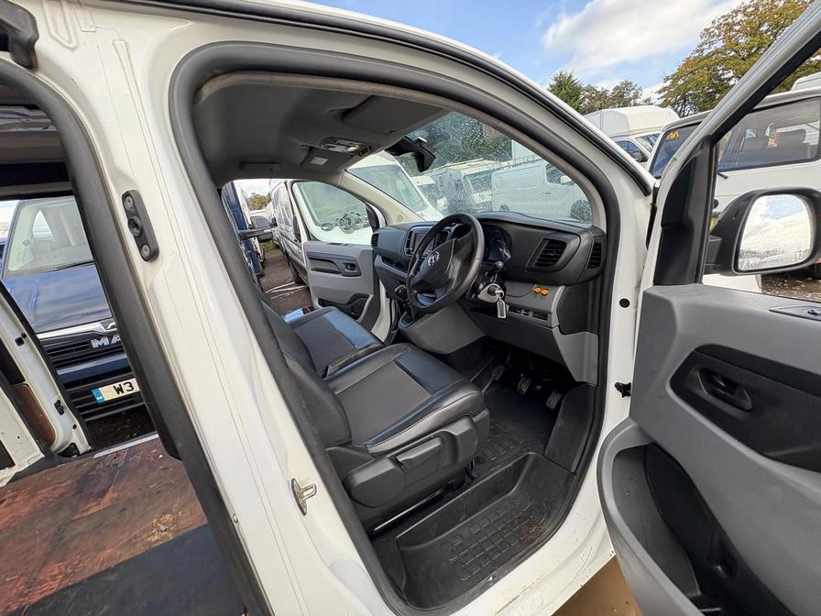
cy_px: 308
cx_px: 410
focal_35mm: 14
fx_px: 332
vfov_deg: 85.7
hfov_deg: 102.1
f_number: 2.2
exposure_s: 1/158
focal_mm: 2.22
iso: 64
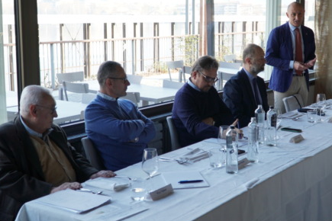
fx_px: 489
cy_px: 89
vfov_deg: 25.5
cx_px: 201
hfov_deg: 37.4
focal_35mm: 53
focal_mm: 24
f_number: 4
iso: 200
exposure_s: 1/100
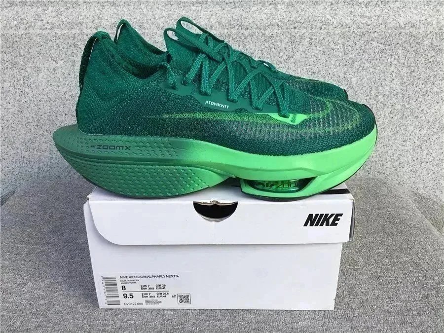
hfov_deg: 58.4
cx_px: 222
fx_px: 398
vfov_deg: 45.4
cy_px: 166
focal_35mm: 31
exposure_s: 1/249
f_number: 2.4
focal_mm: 3.3
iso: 25
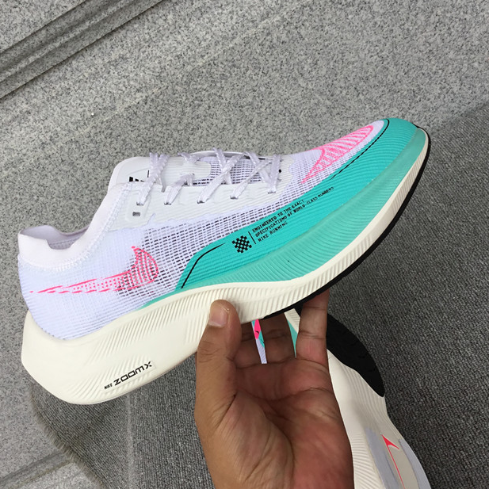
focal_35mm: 40
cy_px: 241
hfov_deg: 41.8
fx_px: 639
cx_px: 228
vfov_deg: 41.9
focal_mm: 3.3
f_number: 2.4
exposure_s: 1/247
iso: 25
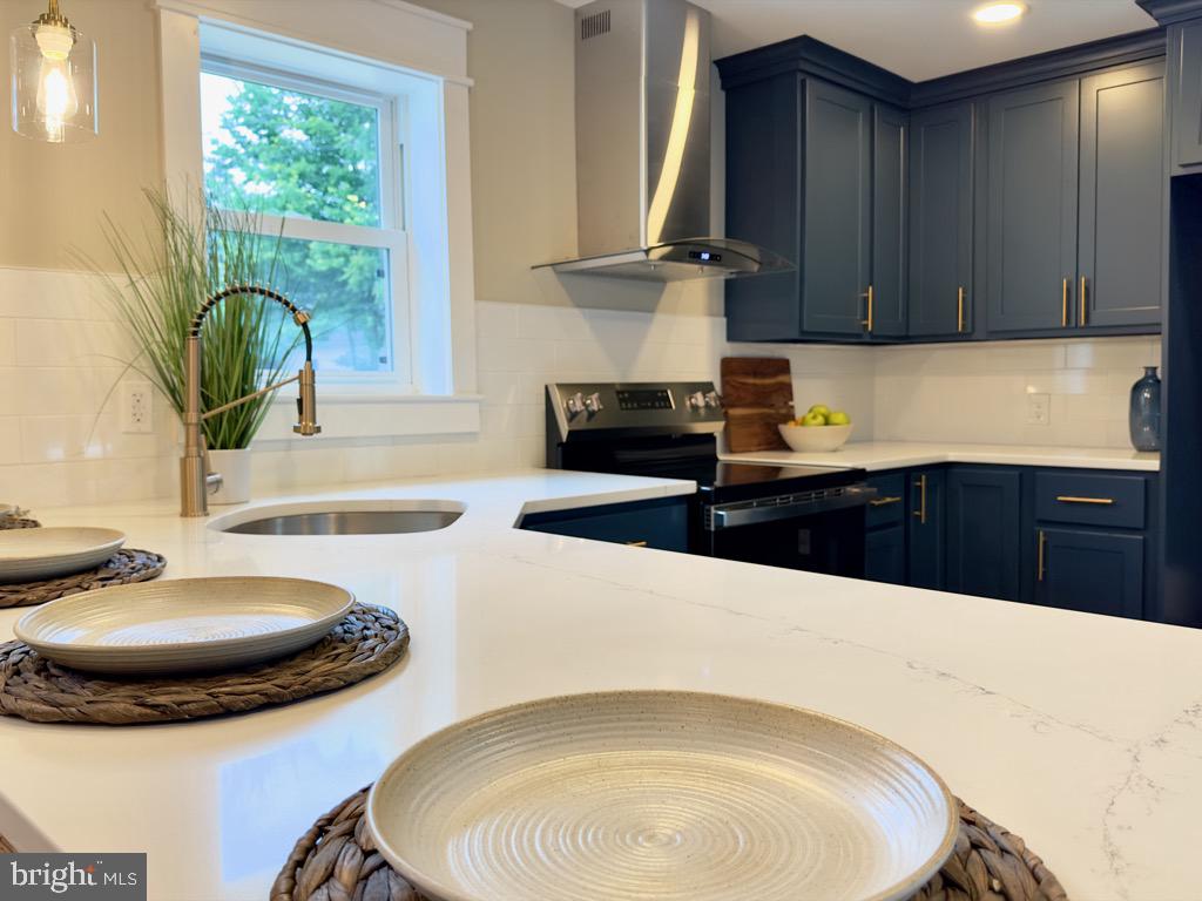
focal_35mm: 24
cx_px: 601
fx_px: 833
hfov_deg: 71.6
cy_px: 450
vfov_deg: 56.8
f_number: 1.78
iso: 80
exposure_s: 1/120
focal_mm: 6.86
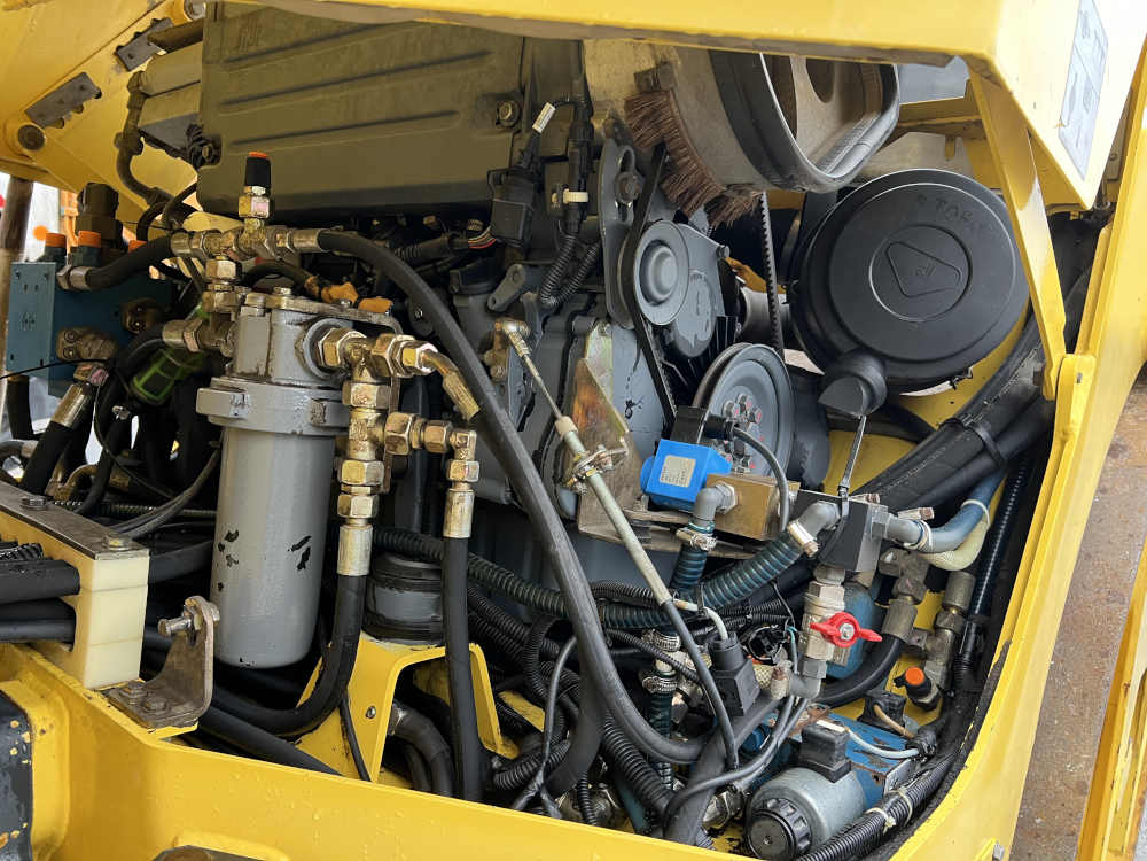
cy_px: 430
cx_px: 574
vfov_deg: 53.1
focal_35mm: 26
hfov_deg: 67.3
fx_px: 862
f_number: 1.5
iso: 125
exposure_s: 1/97
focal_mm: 5.7
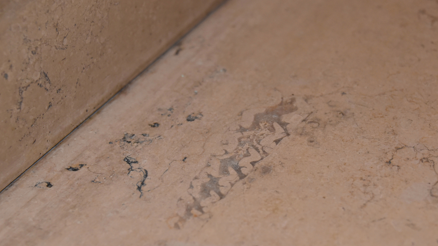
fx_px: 1185
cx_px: 240
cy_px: 152
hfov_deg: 20.9
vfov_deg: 11.9
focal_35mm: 102
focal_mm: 65
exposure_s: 1/200
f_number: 4.8
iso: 1600
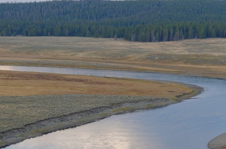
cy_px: 29
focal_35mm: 134
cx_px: 205
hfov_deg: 15.2
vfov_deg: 10.2
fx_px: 839
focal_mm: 32
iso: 320
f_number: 9
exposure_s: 1/40
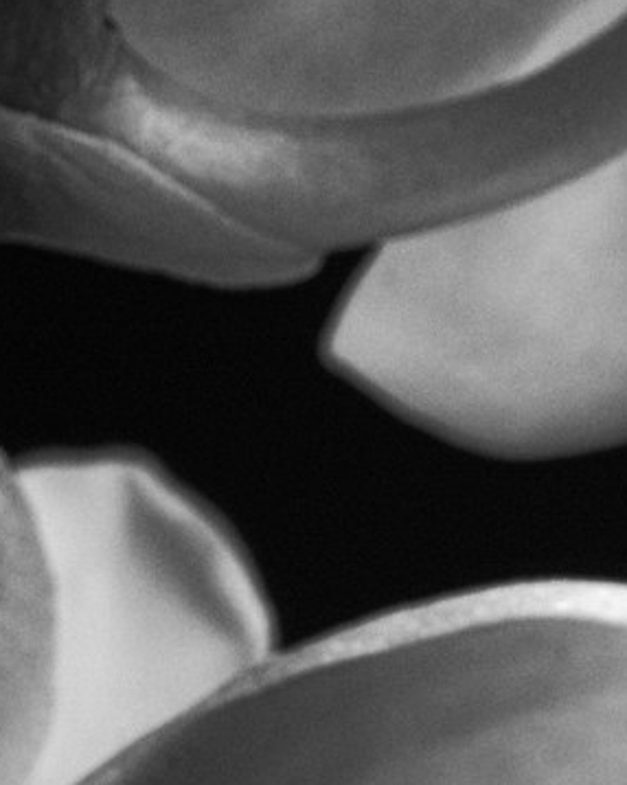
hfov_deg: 2.3
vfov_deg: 2.9
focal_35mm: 661
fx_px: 15346
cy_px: 322
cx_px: -1081
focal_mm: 105
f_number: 16
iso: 100
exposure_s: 1/1.6
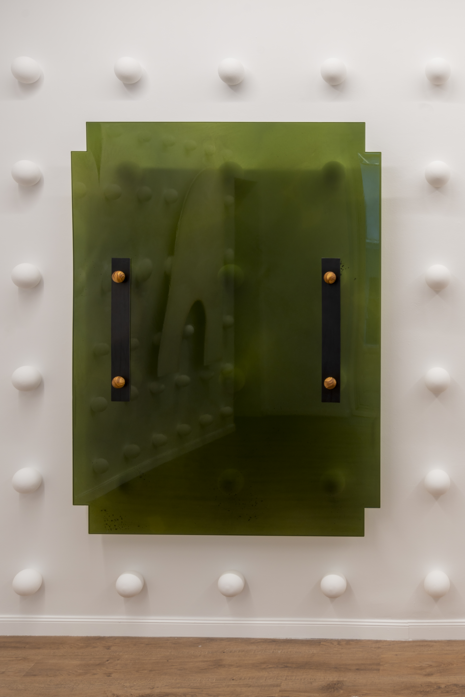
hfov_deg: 61.9
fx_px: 387
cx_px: 232
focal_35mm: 20
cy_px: 348
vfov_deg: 84.0
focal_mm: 20
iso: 100
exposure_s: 1/2.5
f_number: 13
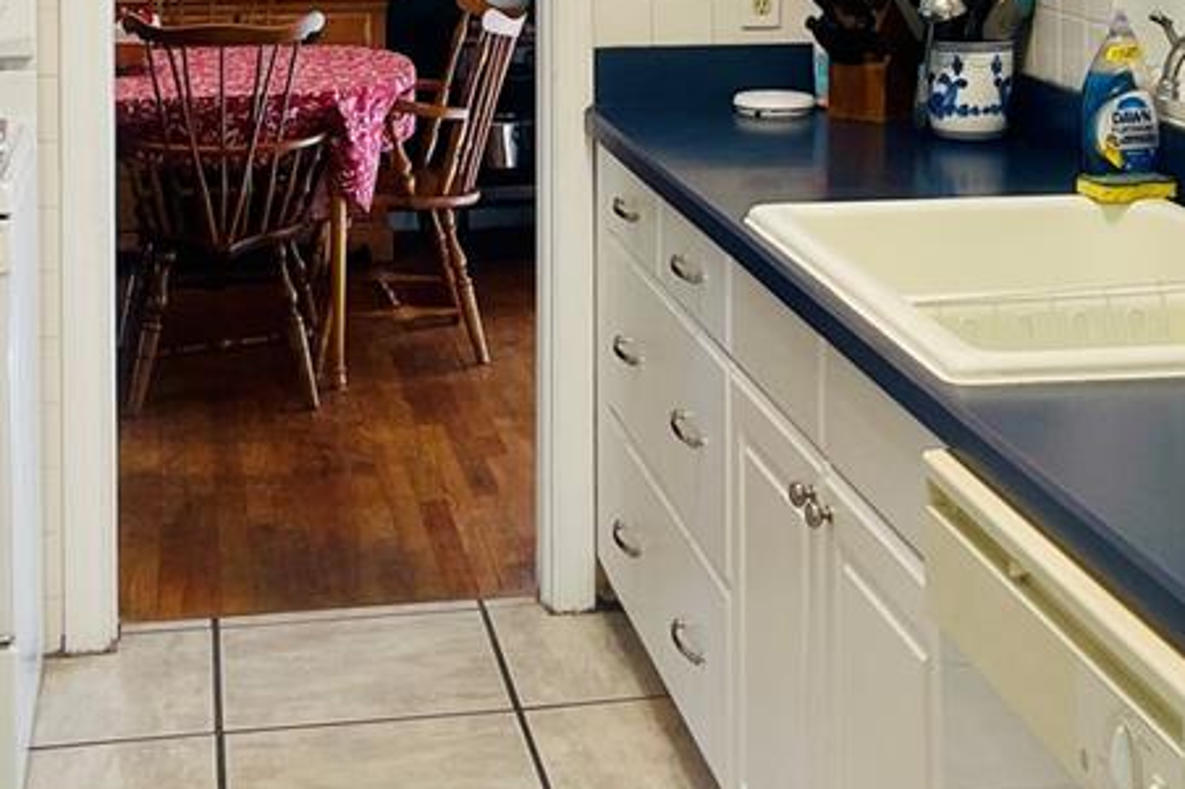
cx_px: 629
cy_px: -123
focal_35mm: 69
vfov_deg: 18.8
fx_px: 2270
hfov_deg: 29.2
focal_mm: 5.1
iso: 80
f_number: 1.6
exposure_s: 1/60
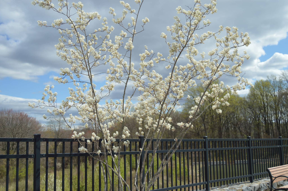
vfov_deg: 36.8
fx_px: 288
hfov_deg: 53.2
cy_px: 96
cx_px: 144
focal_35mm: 36
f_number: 3.8
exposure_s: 1/1000
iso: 100
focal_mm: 24
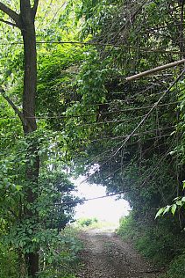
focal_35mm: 78
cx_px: 75
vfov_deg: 24.8
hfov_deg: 17.5
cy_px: 277
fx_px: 601
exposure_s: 1/50
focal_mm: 9.6
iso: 80
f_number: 2.8
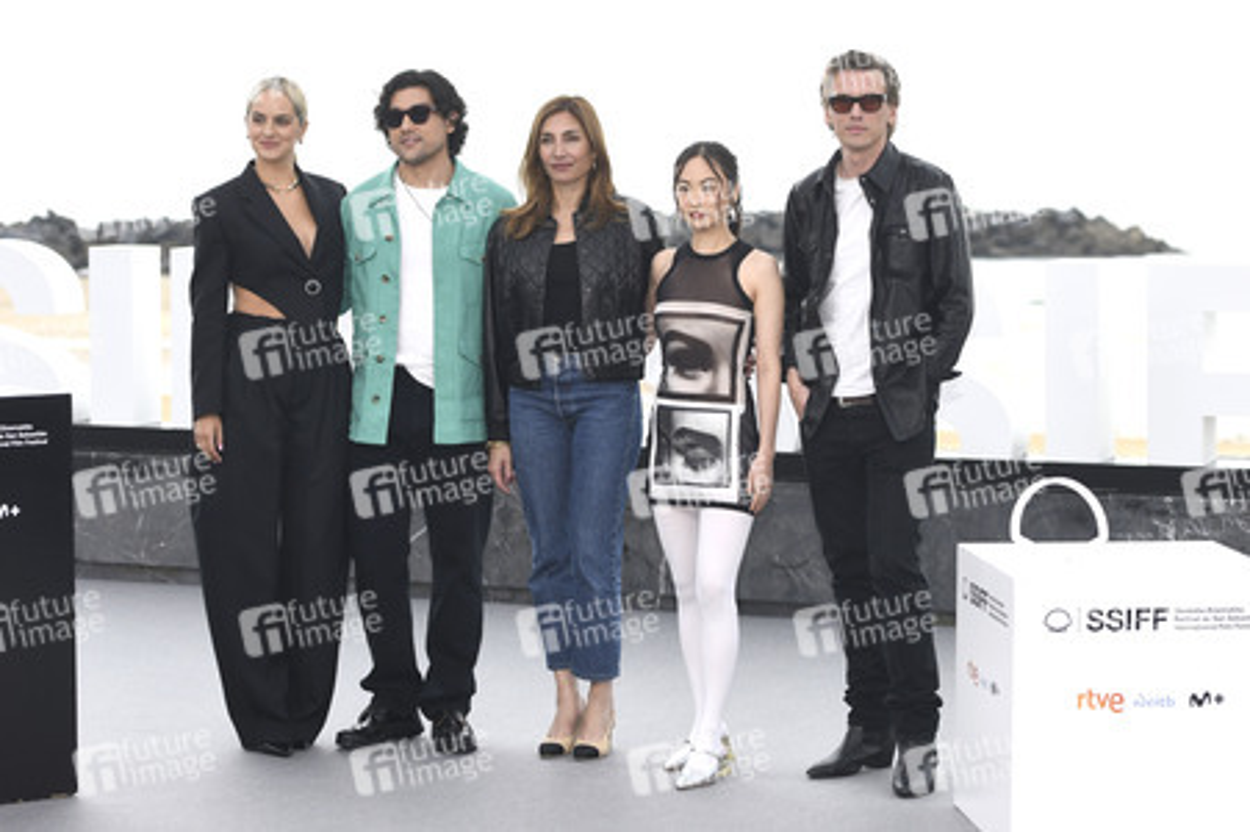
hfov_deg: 28.9
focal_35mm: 70
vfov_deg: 19.4
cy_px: 416
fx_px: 2429
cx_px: 625
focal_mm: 70
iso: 640
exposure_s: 1/640
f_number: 4
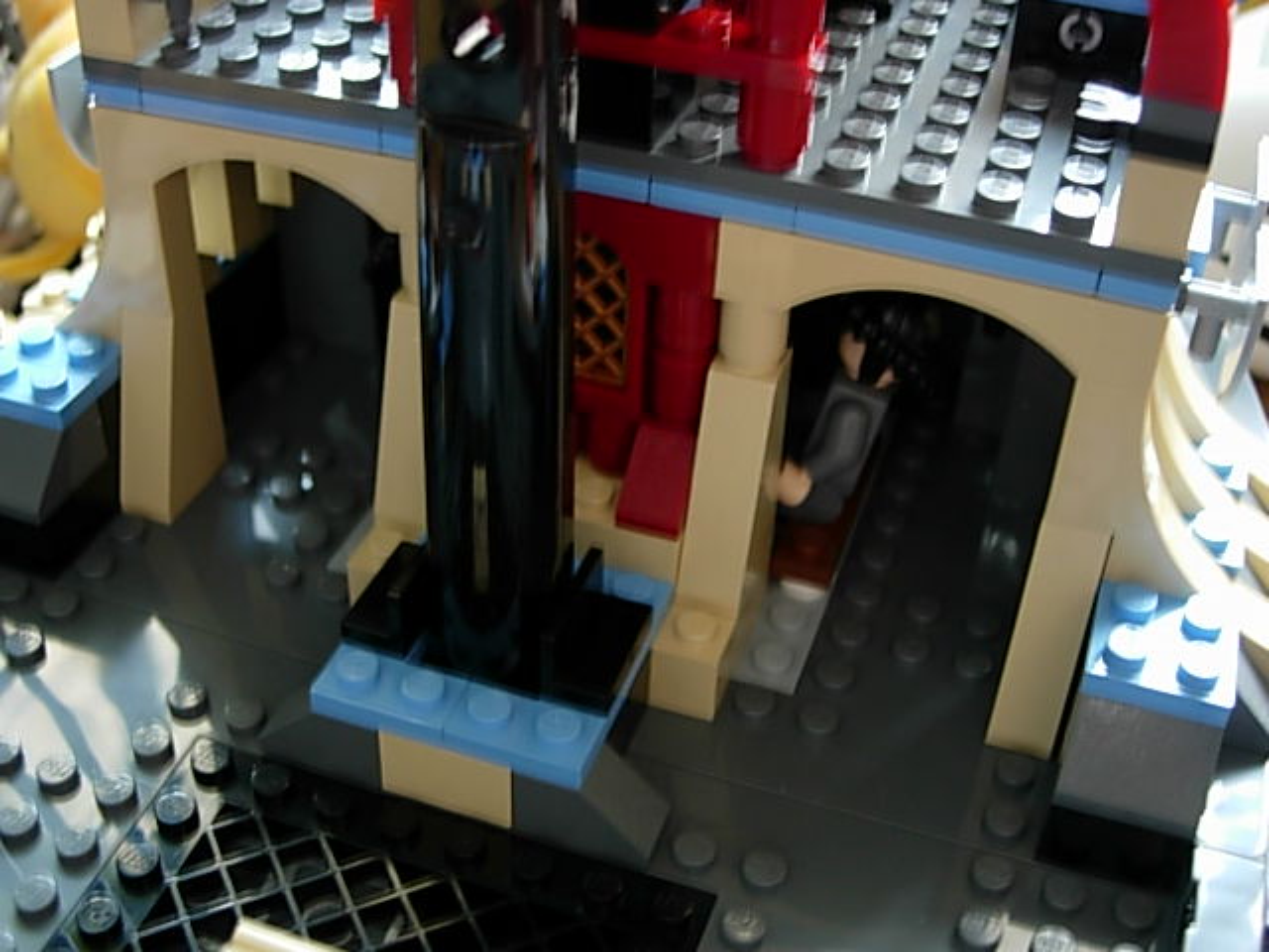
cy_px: 476
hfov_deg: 45.8
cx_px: 634
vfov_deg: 35.1
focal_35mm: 41
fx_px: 1503
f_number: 2.9
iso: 79
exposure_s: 1/4.4
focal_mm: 8.5
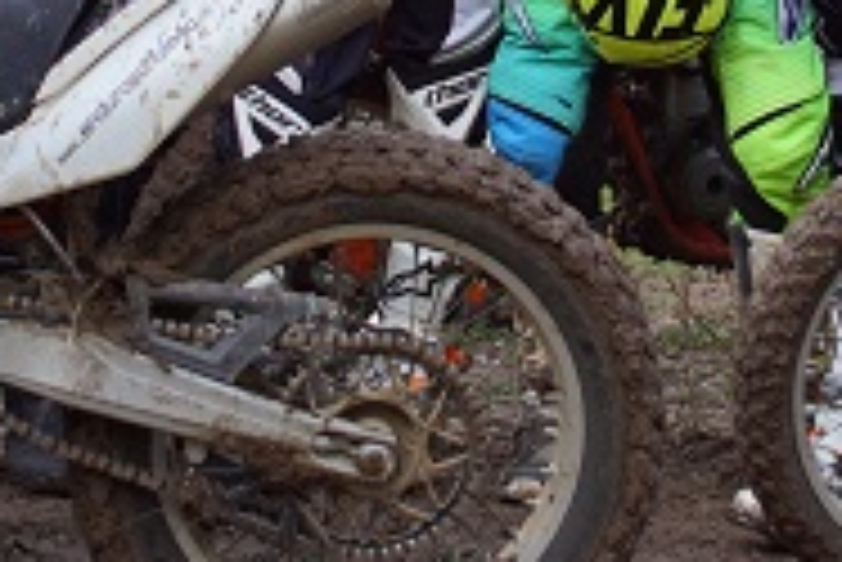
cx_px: 581
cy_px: -227
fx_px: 3581
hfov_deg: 13.4
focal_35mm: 153
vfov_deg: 8.8
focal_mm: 30
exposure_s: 1/60
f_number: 4.5
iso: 125
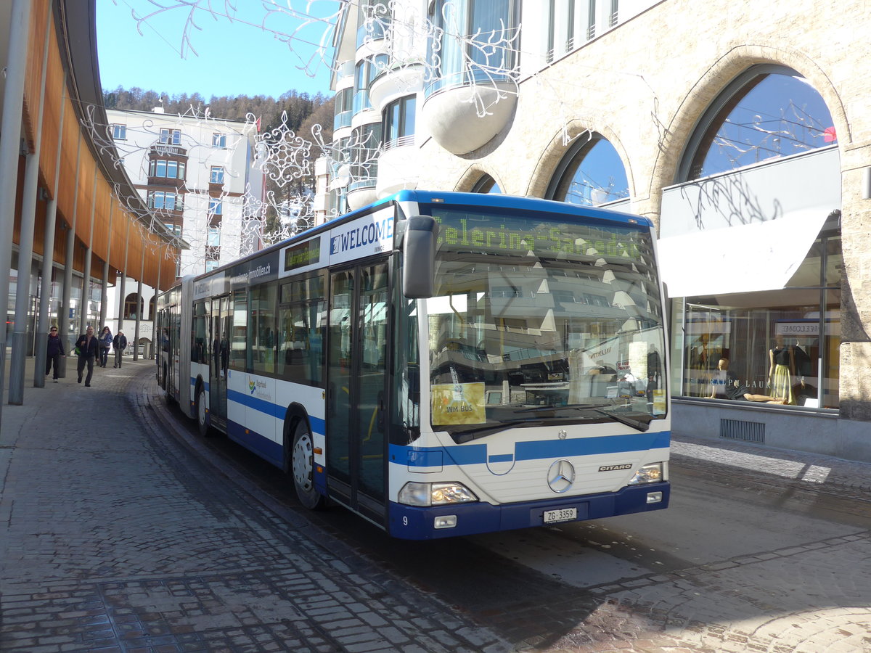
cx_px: 436
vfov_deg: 48.2
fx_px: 730
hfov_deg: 61.7
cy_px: 326
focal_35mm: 29
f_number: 2.8
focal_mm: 6
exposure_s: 1/500
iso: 80
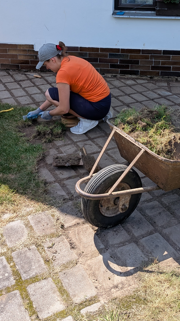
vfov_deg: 48.7
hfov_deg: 28.9
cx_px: 111
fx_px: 348
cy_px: 112
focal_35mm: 41
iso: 26
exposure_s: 1/611
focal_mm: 4.53
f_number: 1.7
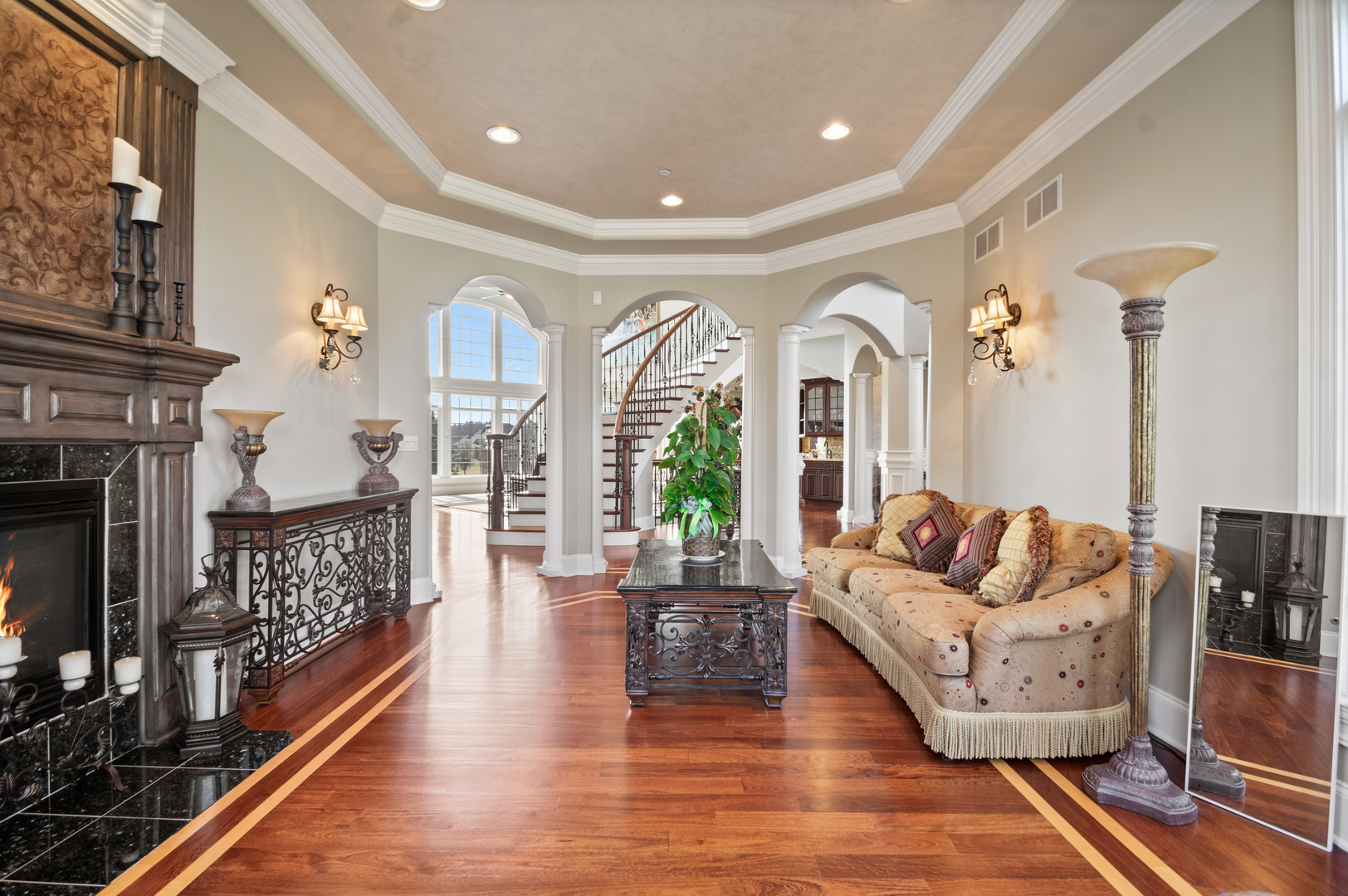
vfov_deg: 77.2
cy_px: 448
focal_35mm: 15
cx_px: 674
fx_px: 561
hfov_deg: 100.4
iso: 200
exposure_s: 1/2.5
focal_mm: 10
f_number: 10
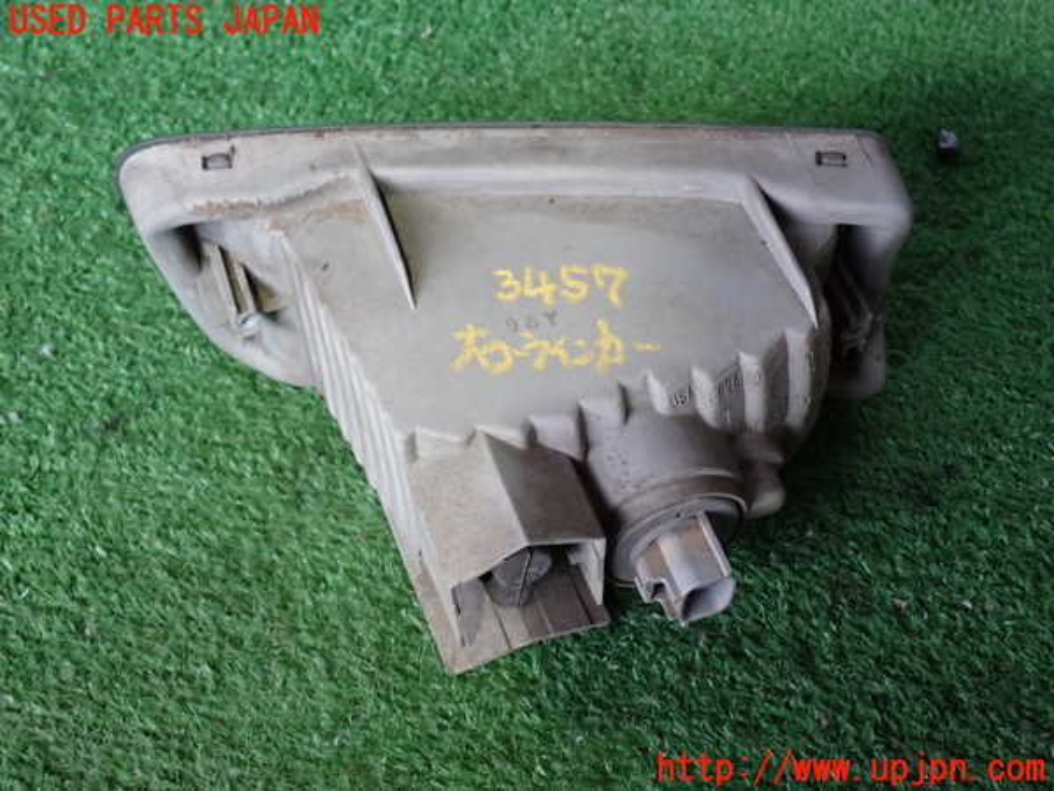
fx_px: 1522
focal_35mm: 50
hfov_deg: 38.2
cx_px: 527
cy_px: 396
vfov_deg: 29.1
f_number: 3.2
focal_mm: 9.01
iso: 640
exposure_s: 1/50
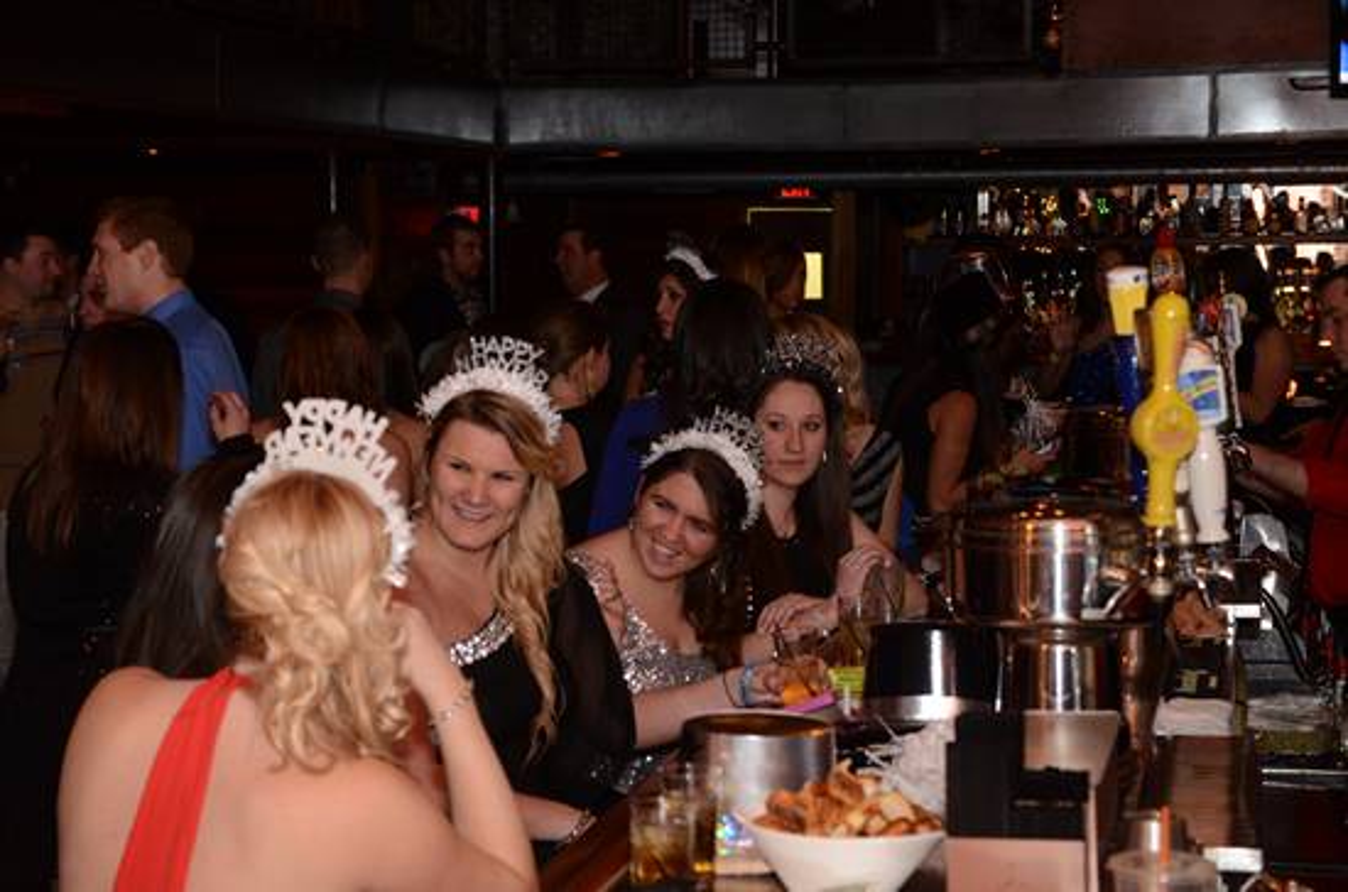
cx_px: 674
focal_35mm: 75
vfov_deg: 18.1
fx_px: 2802
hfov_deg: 27.1
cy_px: 446
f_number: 4.5
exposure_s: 1/60
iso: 1250
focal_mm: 50
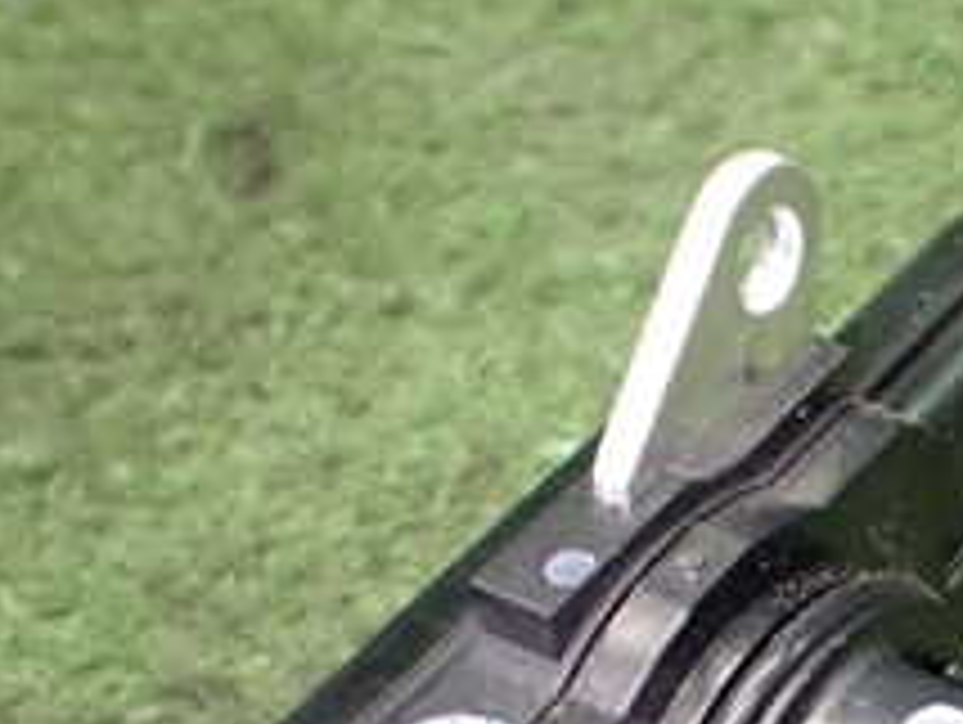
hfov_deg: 21.8
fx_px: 2339
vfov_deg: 17.0
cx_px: 1116
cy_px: 818
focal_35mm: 84
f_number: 2.3
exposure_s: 1/125
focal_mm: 5.4
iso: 800
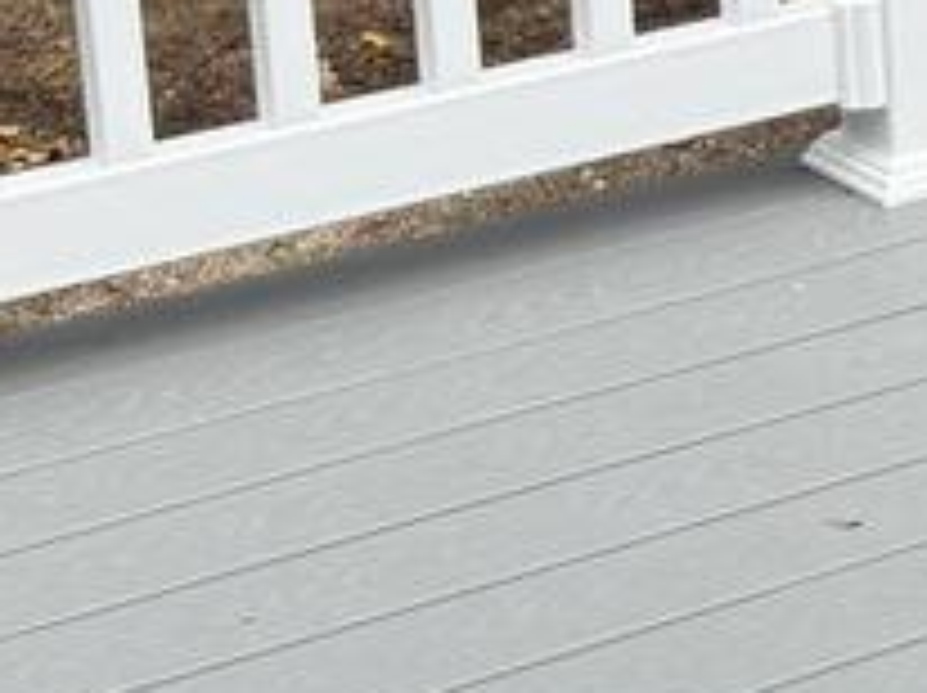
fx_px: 4494
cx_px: 1926
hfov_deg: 10.7
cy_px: -202
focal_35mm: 168
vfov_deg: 8.7
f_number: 1.78
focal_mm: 6.76
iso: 80
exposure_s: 1/1855
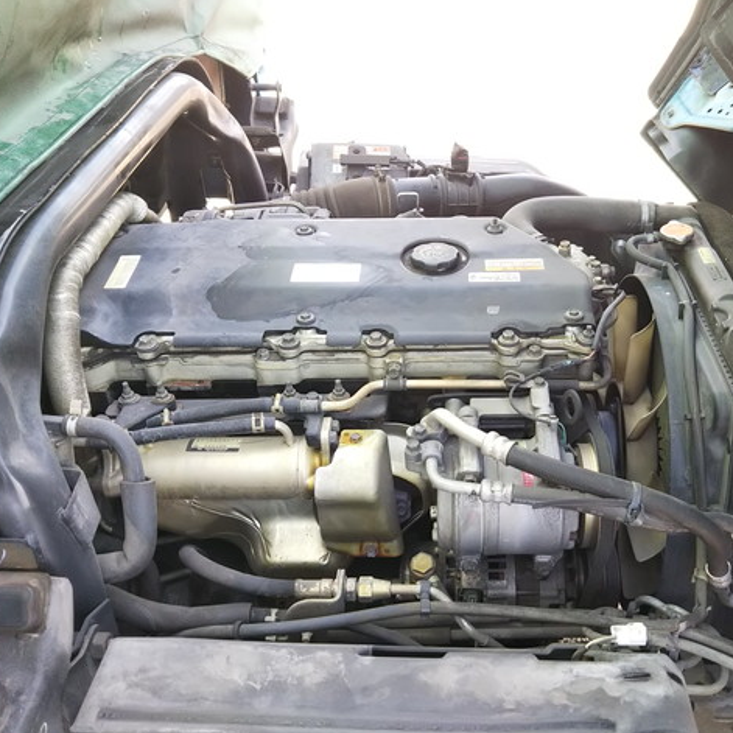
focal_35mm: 36
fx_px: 862
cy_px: 369
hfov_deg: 45.7
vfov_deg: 46.0
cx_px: 450
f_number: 2.2
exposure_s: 1/120
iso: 64
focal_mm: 4
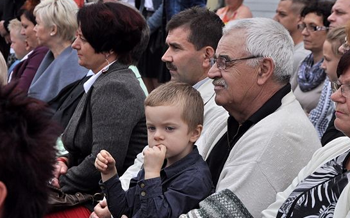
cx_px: 217
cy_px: 154
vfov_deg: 8.3
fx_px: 1497
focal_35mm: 157
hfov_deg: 13.3
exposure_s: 1/800
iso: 500
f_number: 7.1
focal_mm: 66
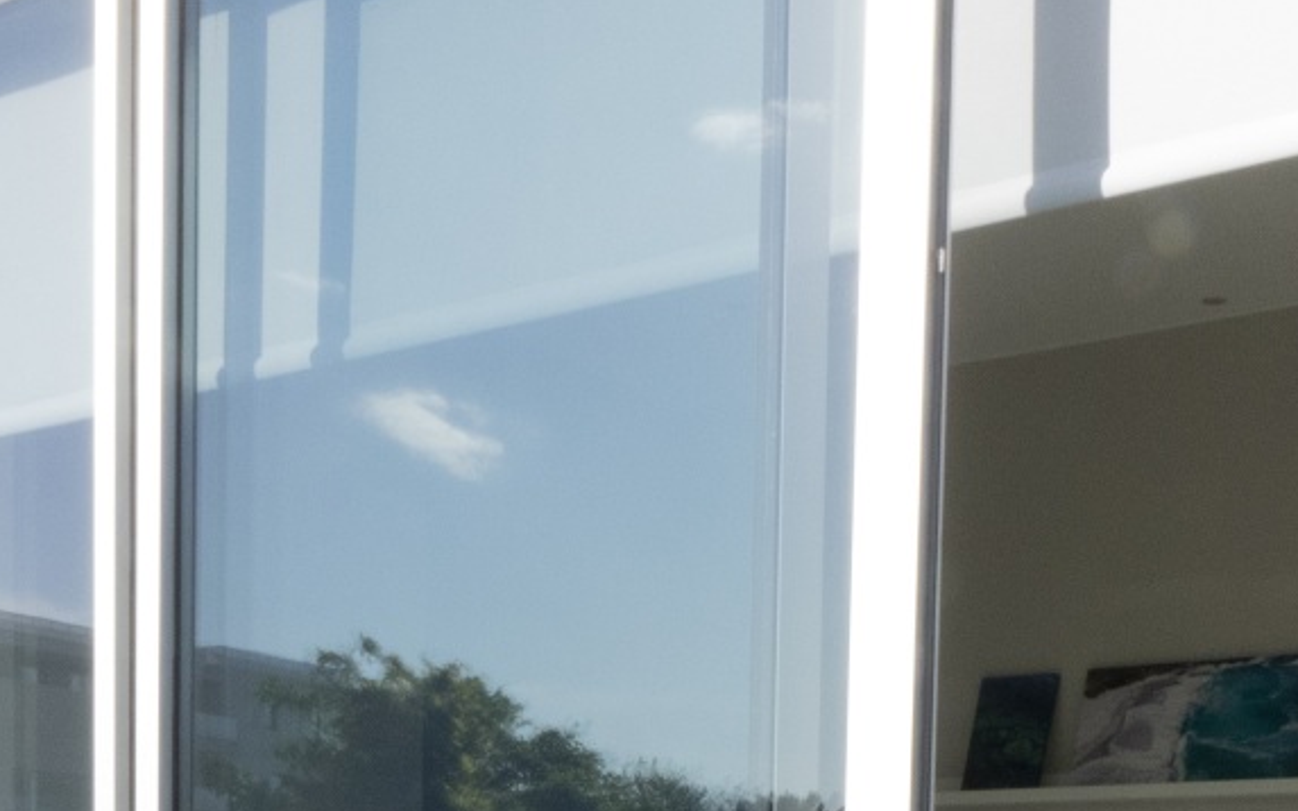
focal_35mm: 64
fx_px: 2264
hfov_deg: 32.0
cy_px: 1124
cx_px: 684
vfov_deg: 18.5
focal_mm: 8.8
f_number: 16
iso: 800
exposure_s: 1/200
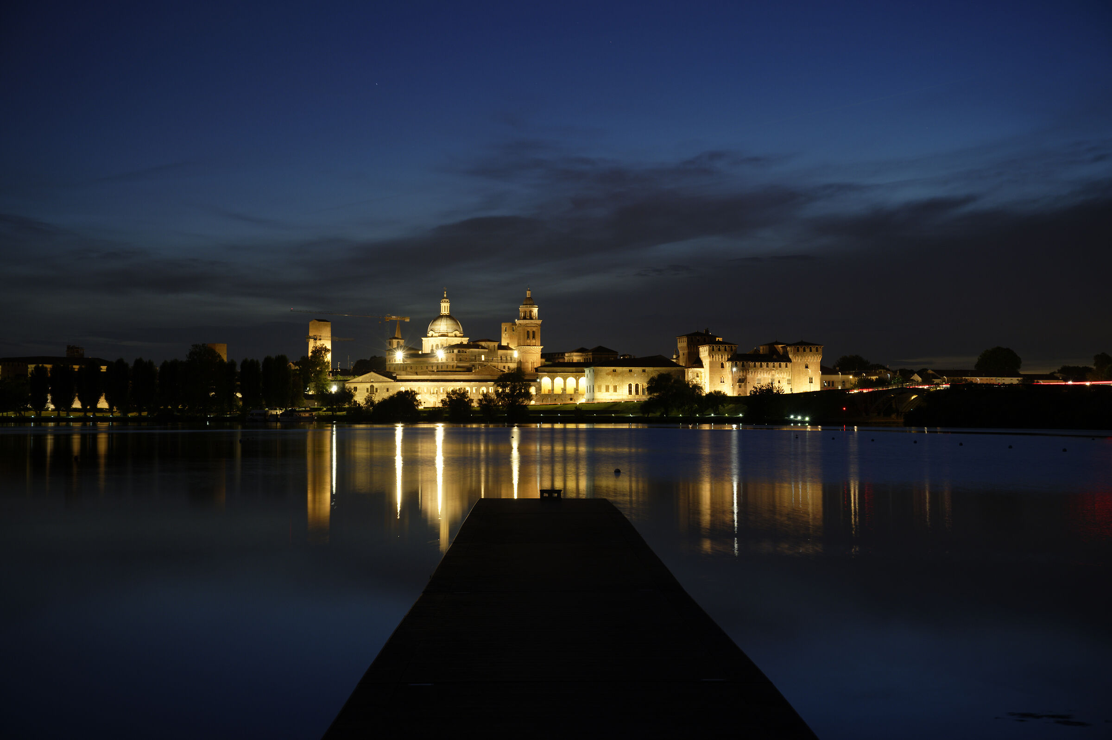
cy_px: 370
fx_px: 1790
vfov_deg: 23.4
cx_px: 556
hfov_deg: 34.5
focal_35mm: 58
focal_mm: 58
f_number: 5.6
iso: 200
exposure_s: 8
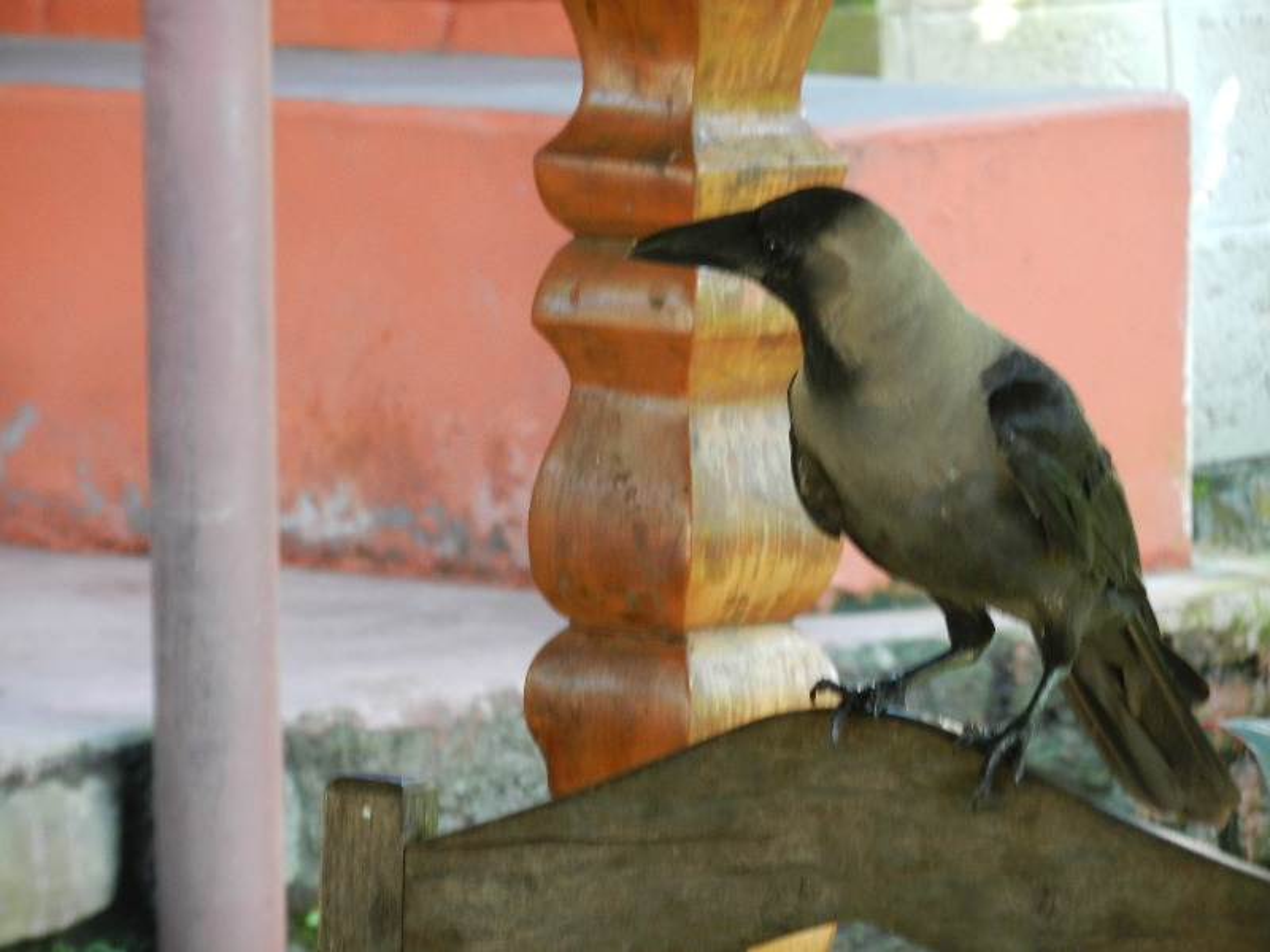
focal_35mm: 217
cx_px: 635
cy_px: 476
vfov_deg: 6.8
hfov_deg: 9.1
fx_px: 7961
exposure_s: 1/30
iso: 400
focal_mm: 39.1
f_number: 5.3
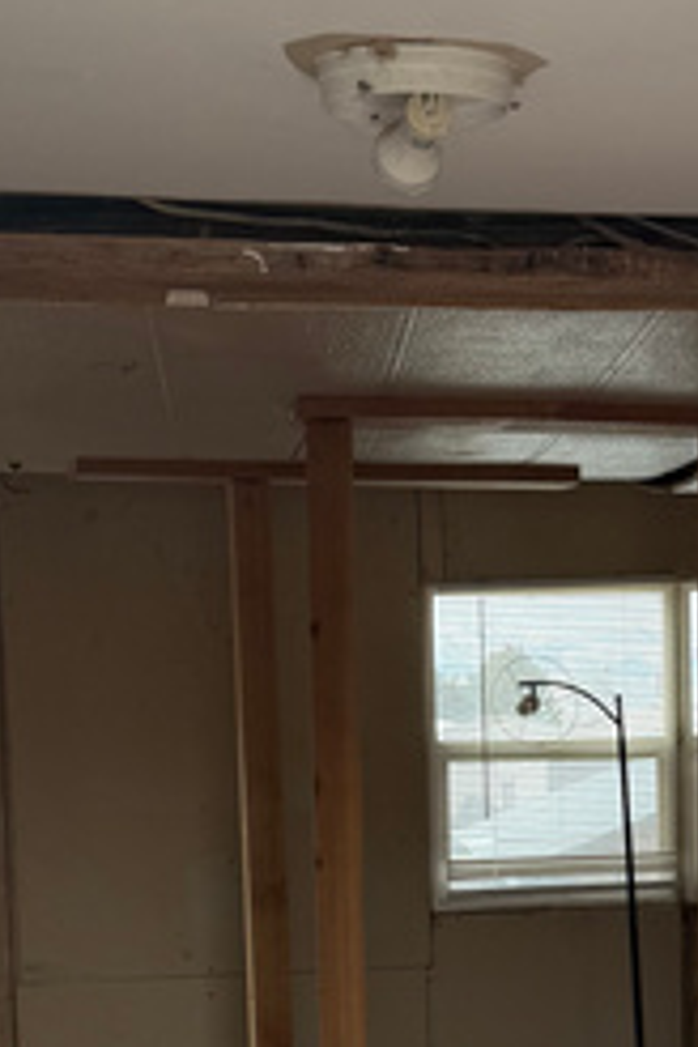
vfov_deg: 25.2
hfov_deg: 17.3
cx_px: 609
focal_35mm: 78
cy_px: 932
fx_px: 2268
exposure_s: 1/445
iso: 80
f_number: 1.78
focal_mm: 6.76
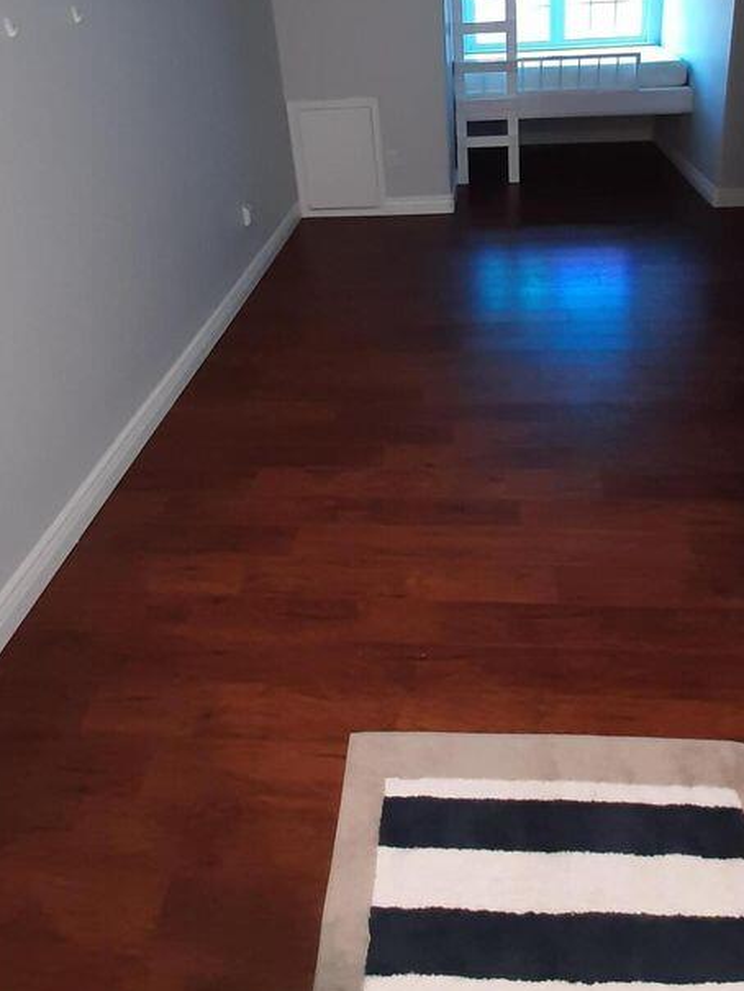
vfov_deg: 70.3
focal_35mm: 22
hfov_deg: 60.8
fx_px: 630
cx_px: 433
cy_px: 226
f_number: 2.2
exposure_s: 1/24
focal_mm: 1.42
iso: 320
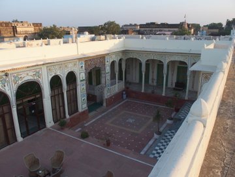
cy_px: 88
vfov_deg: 49.7
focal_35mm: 28
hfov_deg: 63.4
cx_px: 118
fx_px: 190
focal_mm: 6
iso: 100
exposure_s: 1/250
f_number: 3.5
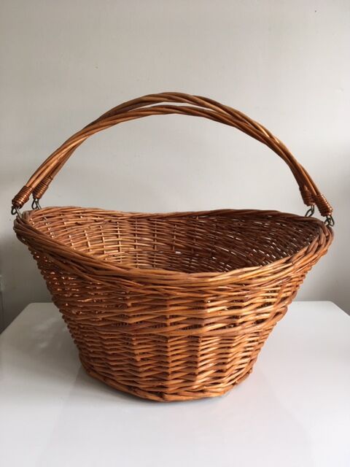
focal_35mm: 29
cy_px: 234
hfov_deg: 48.2
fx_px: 391
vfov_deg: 61.7
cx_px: 175
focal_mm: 4.15
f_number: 2.2
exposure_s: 1/40
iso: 25
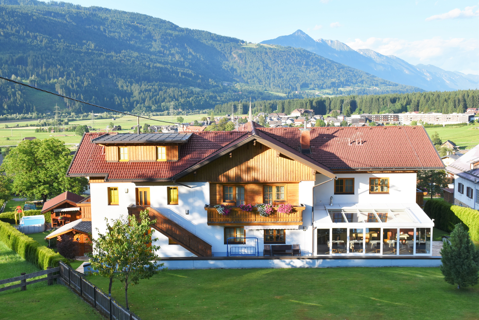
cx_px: 240
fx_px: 519
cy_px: 160
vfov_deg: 34.2
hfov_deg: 49.6
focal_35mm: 39
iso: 200
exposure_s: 1/320
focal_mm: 26
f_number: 8
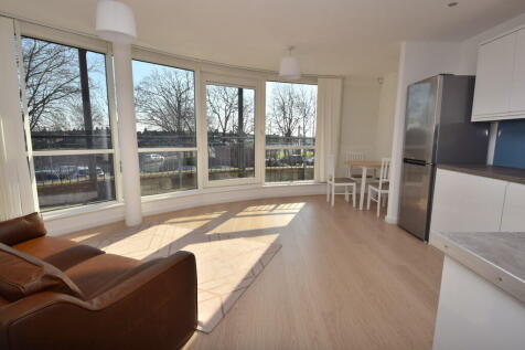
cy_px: 175
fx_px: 284
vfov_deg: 63.2
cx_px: 262
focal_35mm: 20
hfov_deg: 85.4
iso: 100
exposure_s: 1/200
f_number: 11
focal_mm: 13
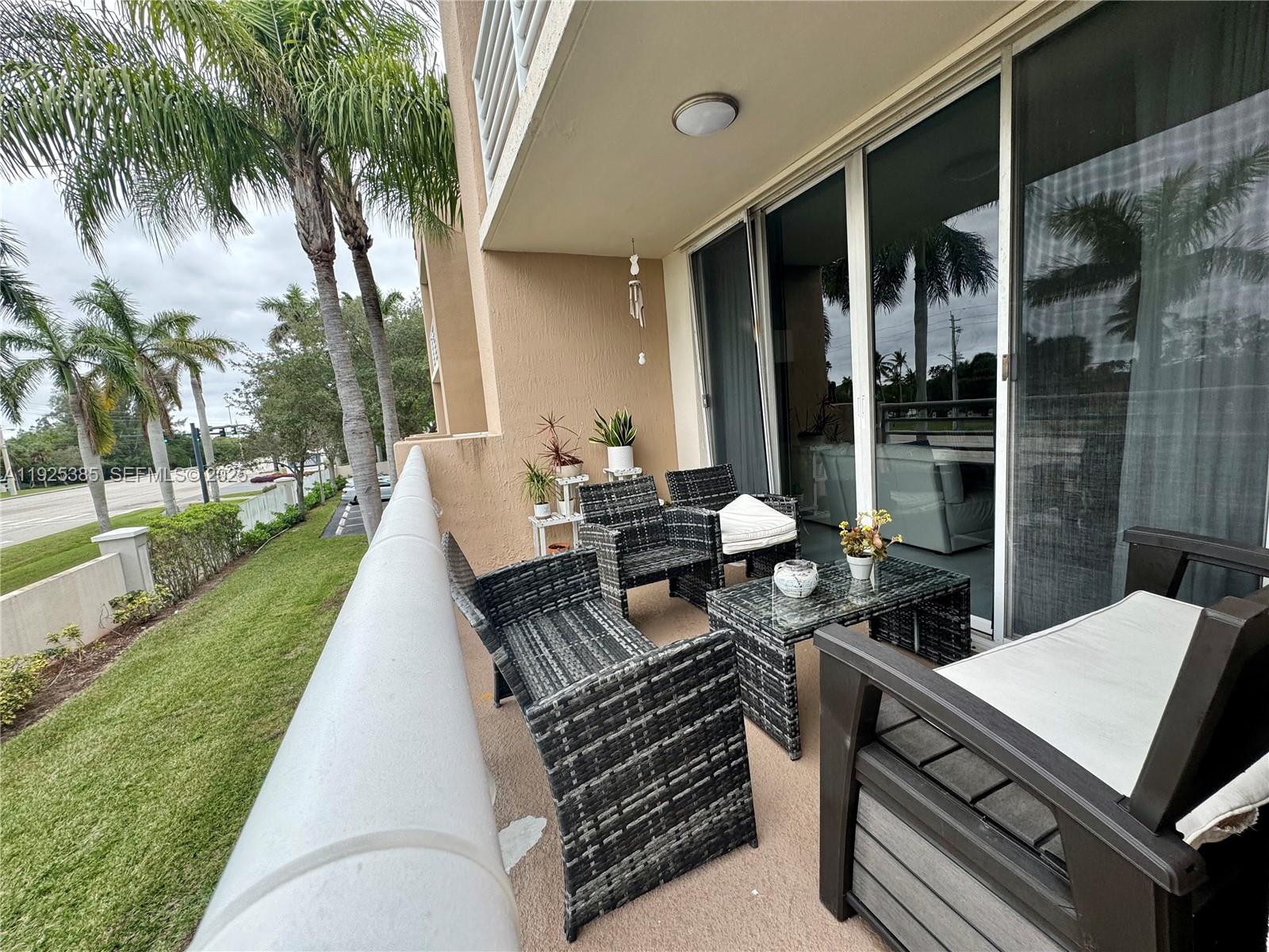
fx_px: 513
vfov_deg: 85.7
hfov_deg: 102.1
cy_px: 476
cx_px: 634
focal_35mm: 14
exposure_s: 1/139
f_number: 2.2
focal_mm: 2.22
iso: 40
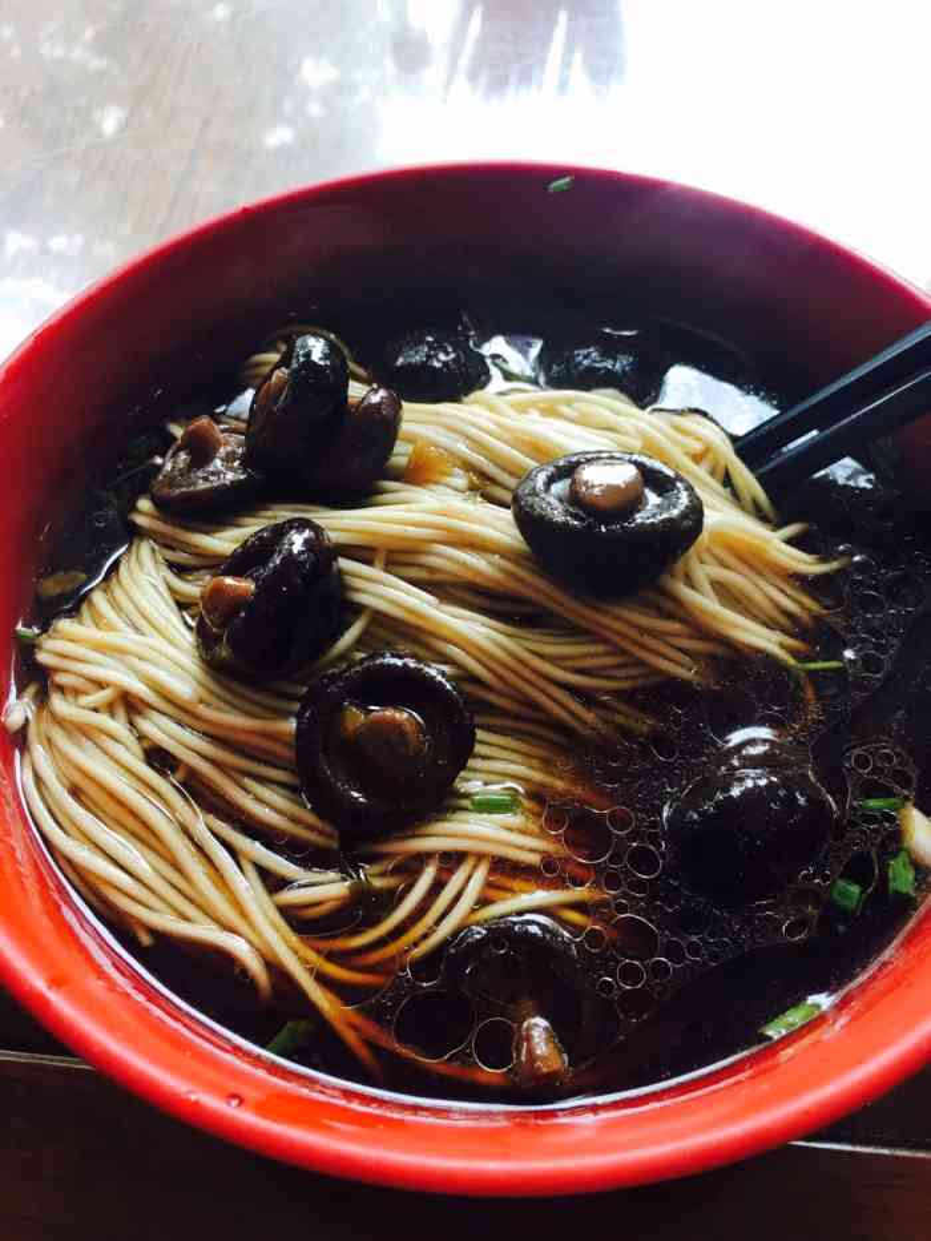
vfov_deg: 61.7
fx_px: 1040
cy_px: 620
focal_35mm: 29
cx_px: 466
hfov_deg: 48.2
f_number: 2.2
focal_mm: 4.15
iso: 32
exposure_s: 1/33
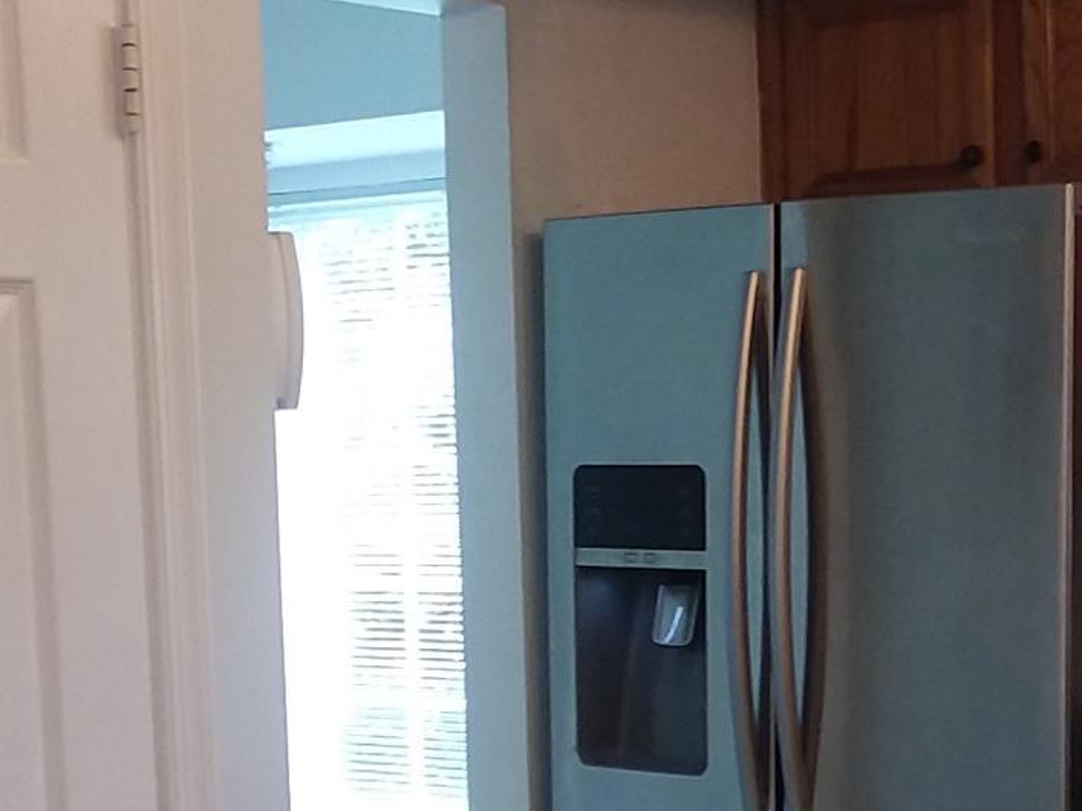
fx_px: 2625
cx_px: 648
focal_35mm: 84
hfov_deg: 23.3
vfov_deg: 17.2
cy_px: 808
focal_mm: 2.47
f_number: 1.9
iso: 64
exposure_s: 1/30
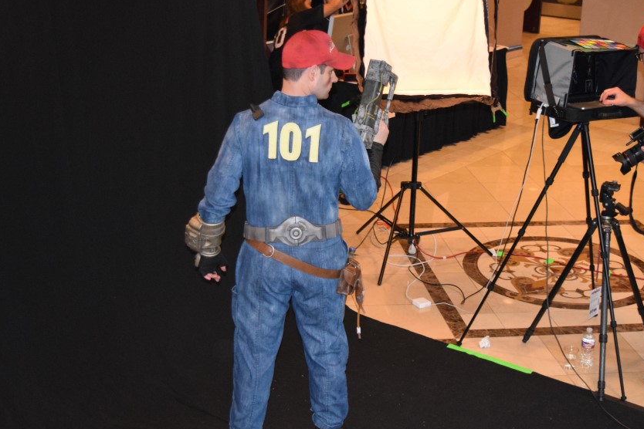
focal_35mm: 58
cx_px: 358
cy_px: 194
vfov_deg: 23.4
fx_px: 1037
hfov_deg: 34.5
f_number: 4.2
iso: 3200
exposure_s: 1/60
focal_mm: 28
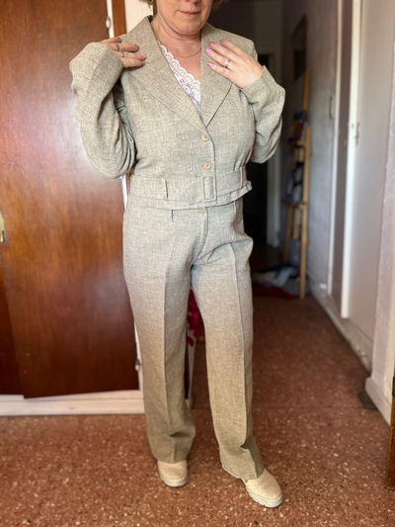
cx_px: 198
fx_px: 395
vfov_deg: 67.3
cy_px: 264
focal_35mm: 26
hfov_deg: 53.1
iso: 125
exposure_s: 1/64
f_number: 1.6
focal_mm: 5.1
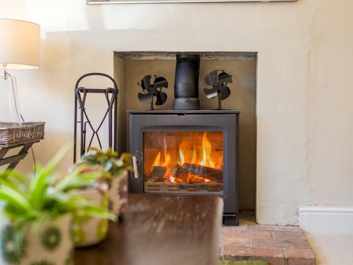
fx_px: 479
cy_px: 119
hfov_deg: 40.4
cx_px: 177
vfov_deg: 30.9
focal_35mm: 47
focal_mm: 23
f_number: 2
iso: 160
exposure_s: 1/125
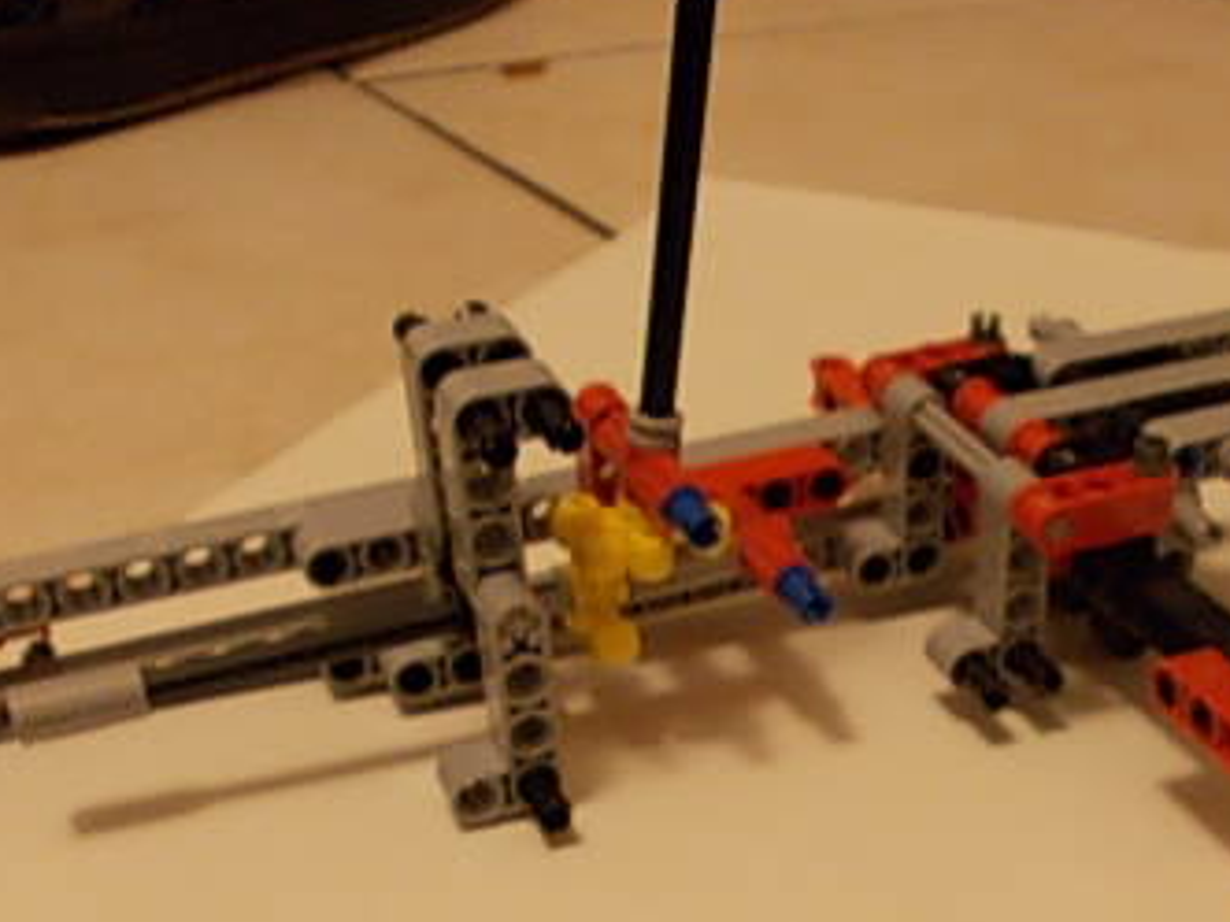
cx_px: 808
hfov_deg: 35.2
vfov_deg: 26.1
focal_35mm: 54
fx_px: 1919
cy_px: 833
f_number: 2.7
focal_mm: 4
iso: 200
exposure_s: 1/5
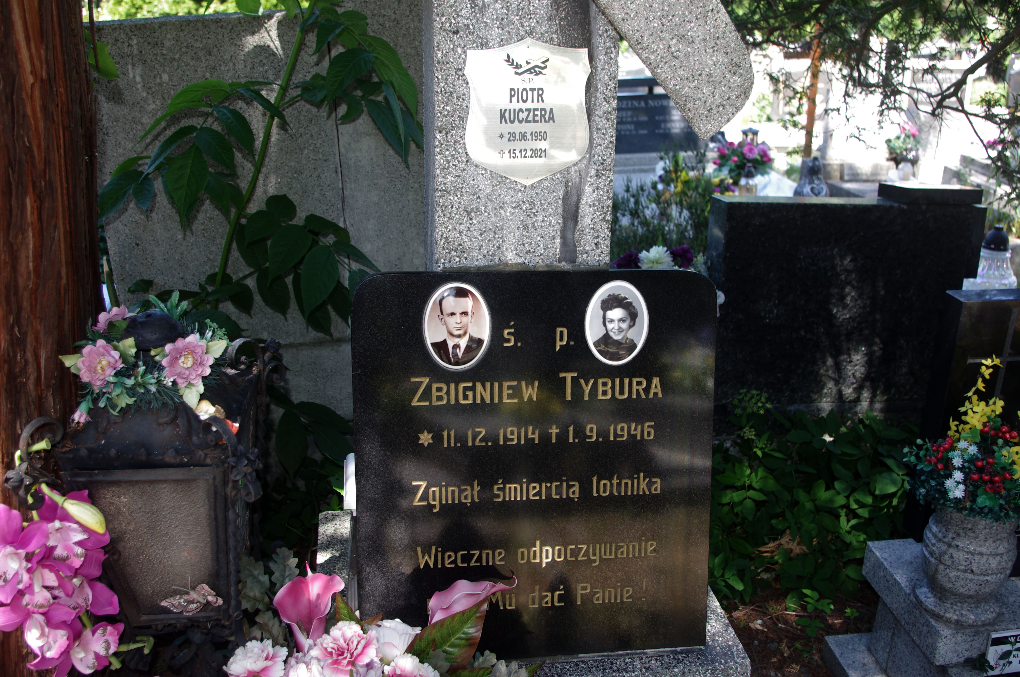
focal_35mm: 36
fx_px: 1019
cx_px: 510
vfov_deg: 36.8
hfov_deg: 53.2
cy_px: 338
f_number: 5
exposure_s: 1/125
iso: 200
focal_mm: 24.38
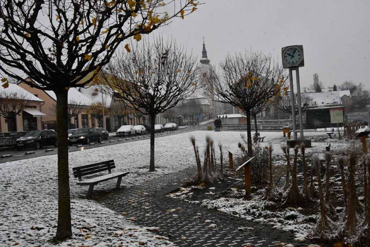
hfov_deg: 48.5
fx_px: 411
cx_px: 185
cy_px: 124
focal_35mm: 40
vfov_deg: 33.4
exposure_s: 1/1000
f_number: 16
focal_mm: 27
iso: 3200
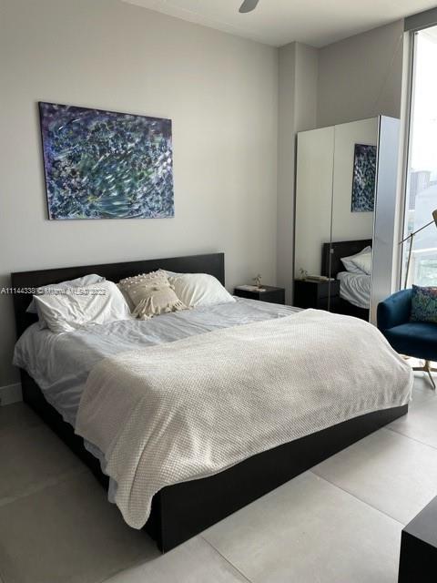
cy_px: 292
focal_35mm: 26
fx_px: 438
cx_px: 218
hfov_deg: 53.1
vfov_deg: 67.3
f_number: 1.6
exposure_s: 1/338
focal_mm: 4.2
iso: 32
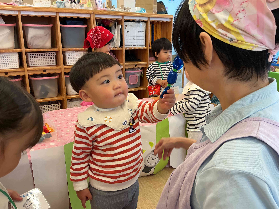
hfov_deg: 61.7
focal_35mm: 29
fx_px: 234
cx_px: 140
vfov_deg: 48.2
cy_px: 104
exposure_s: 1/60
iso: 40
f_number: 1.8
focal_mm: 3
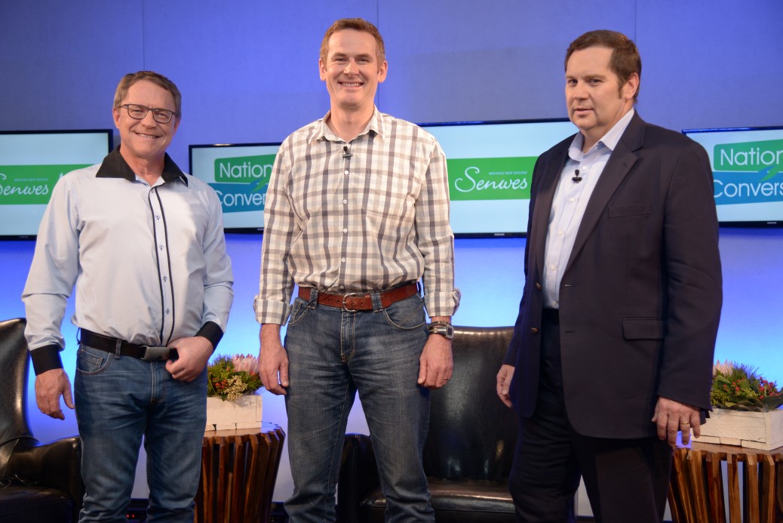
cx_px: 382
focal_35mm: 52
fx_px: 1131
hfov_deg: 38.2
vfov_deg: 26.0
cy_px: 256
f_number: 4
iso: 1000
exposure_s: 1/250
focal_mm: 50
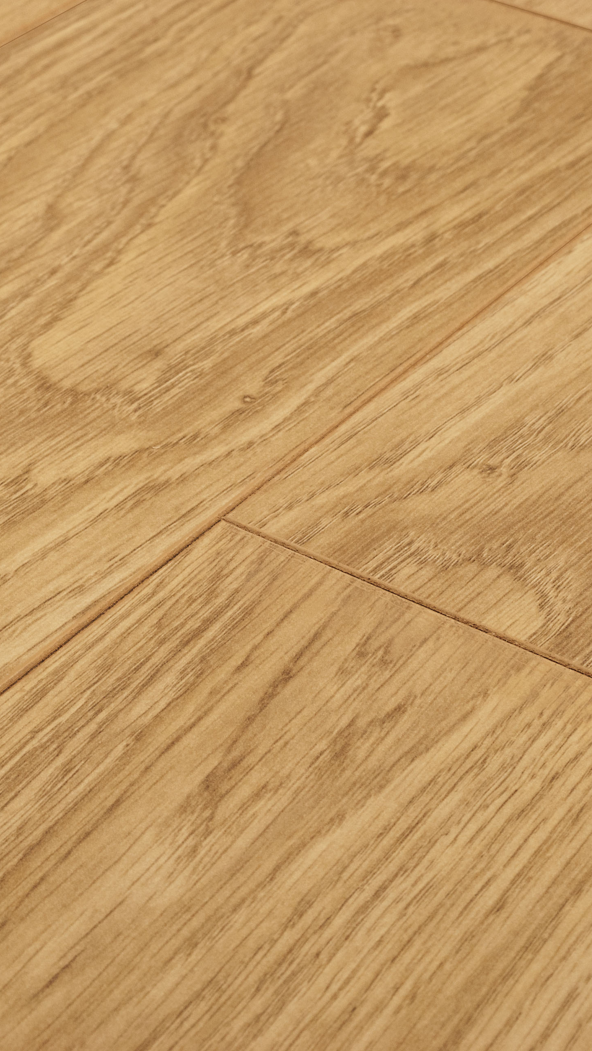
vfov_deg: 21.6
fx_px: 2762
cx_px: 252
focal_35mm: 99
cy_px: 526
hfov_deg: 12.2
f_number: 8
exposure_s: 1/125
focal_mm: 42
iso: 400
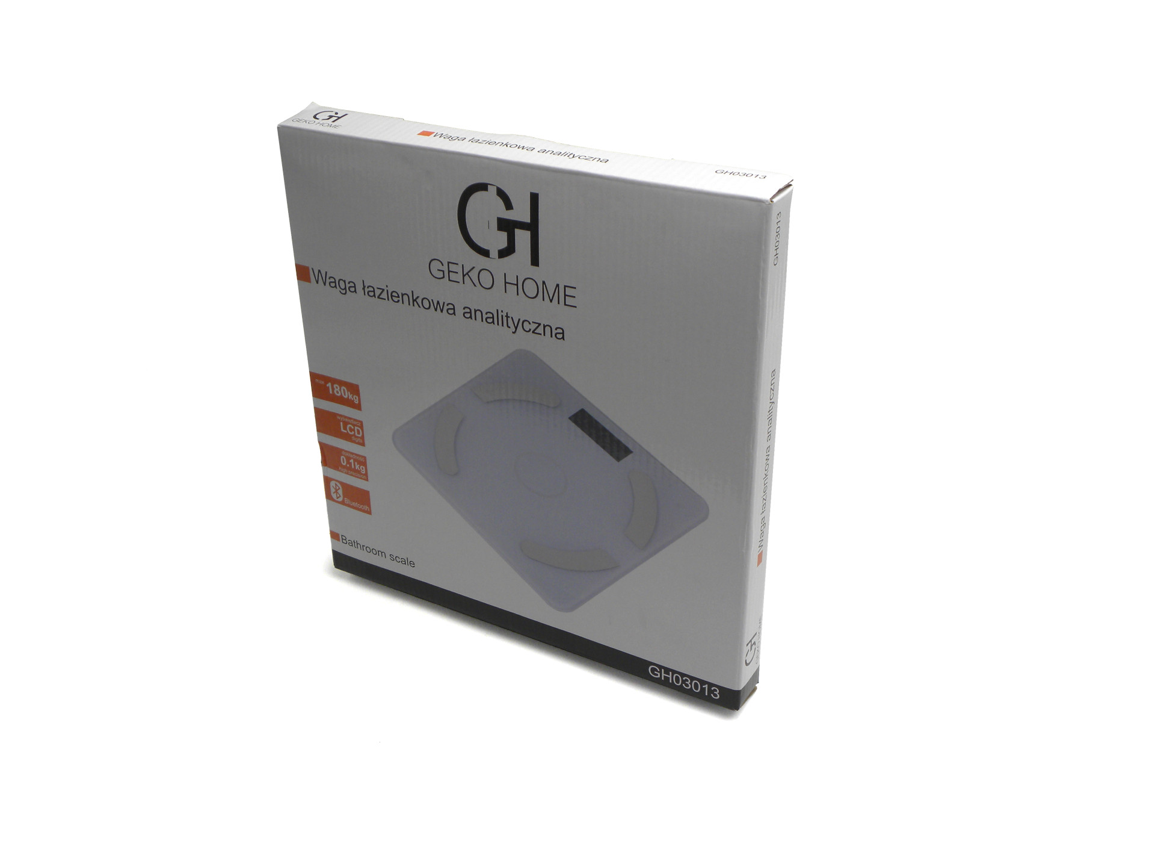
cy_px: 434
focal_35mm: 37
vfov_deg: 38.7
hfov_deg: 50.1
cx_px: 578
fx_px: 1235
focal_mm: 6.6
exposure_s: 1/92.2
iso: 64
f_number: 3.2
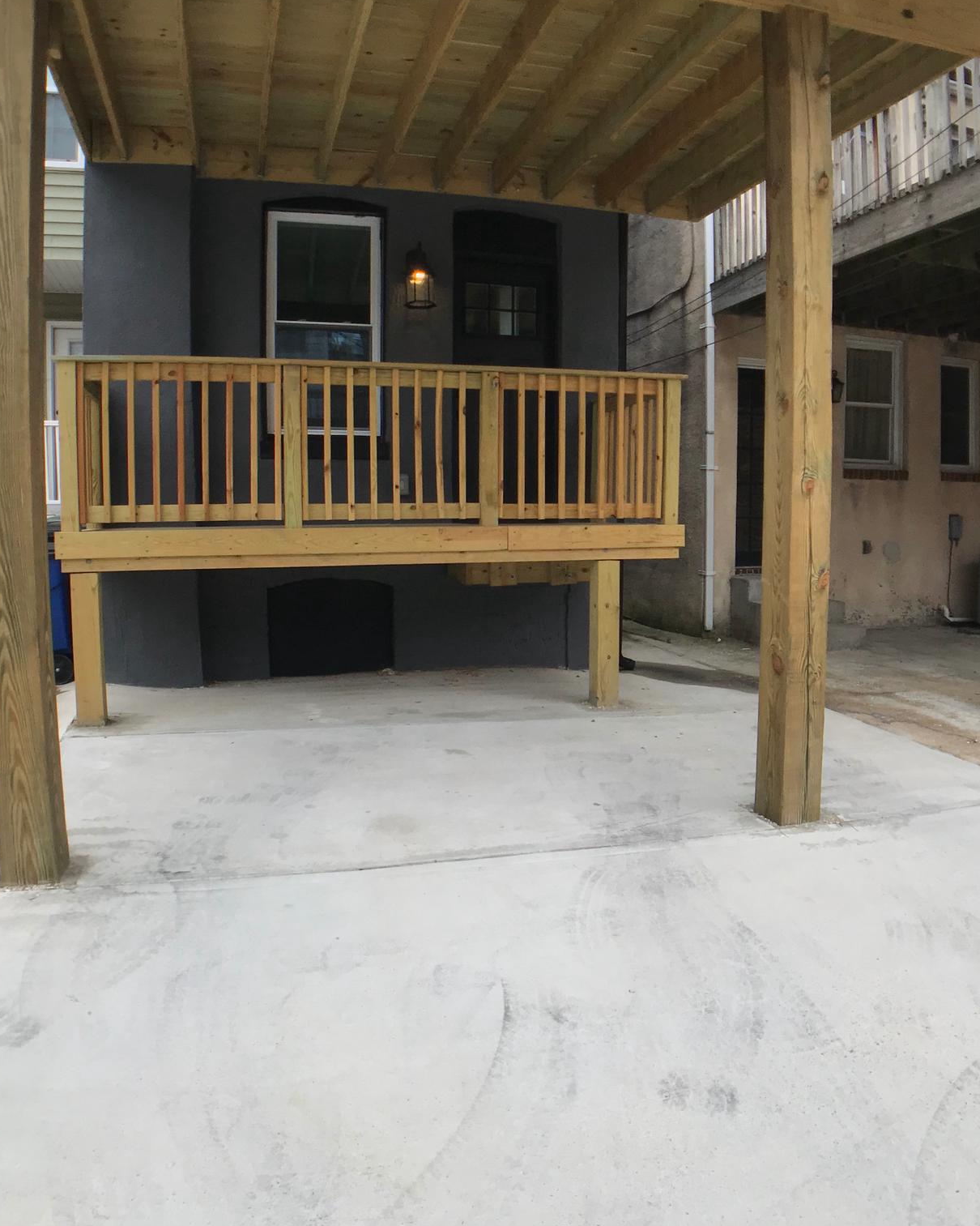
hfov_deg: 40.1
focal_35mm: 37
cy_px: 612
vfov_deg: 49.1
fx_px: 1342
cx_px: 507
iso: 20
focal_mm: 3.99
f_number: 1.8
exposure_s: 1/669
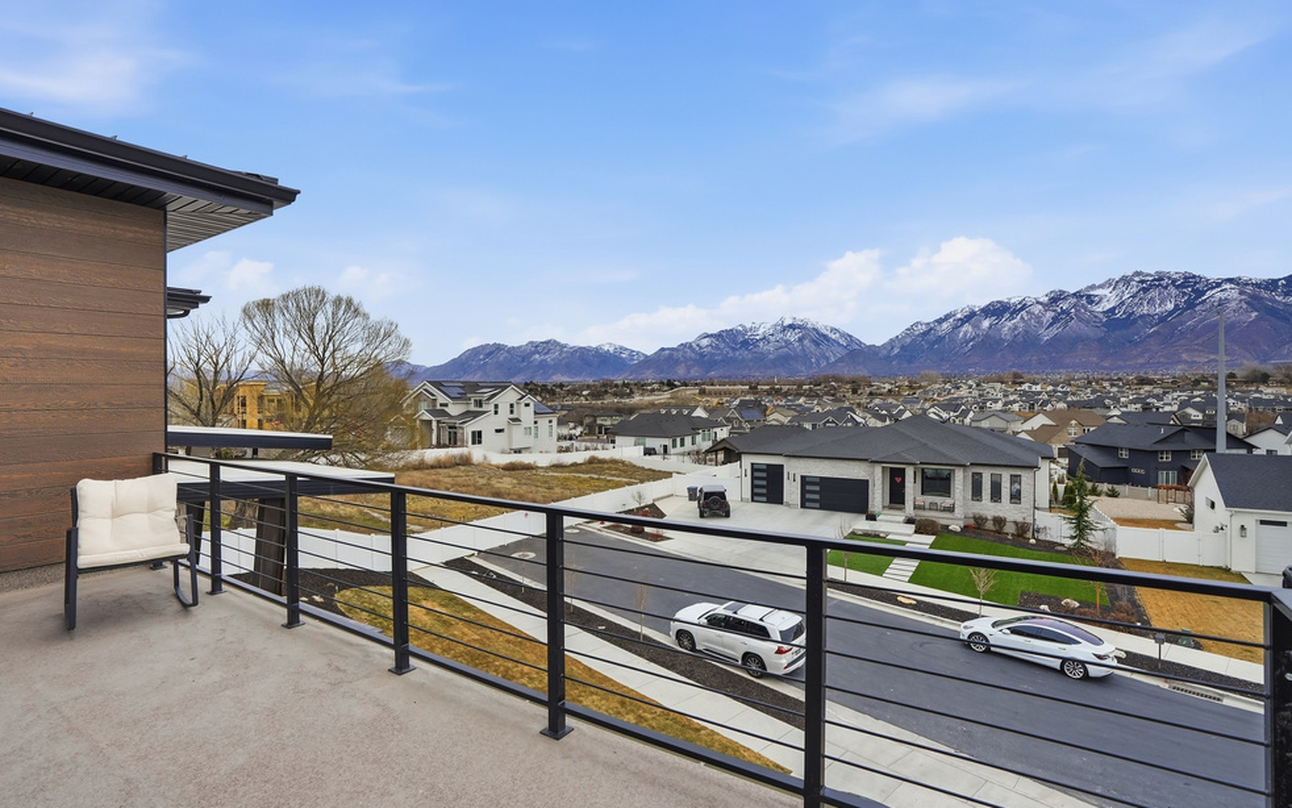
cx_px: 626
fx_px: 599
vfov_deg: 68.0
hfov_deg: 94.3
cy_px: 401
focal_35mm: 17
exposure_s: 1/8000
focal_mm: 16
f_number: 8
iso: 1000
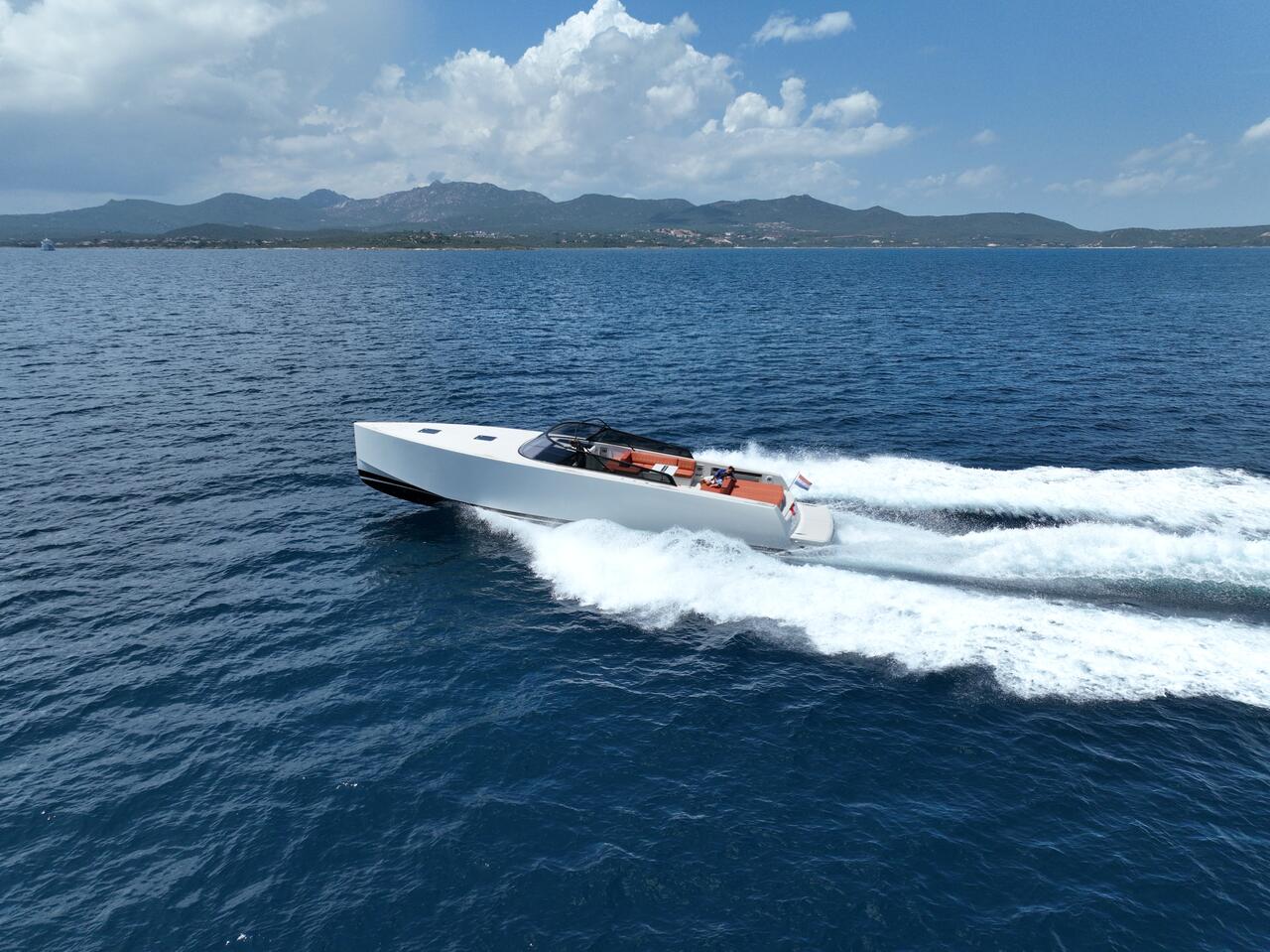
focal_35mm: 24
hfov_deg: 71.6
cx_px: 635
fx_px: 880
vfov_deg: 56.8
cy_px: 476
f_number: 2.8
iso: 130
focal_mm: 12.29
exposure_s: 1/3200
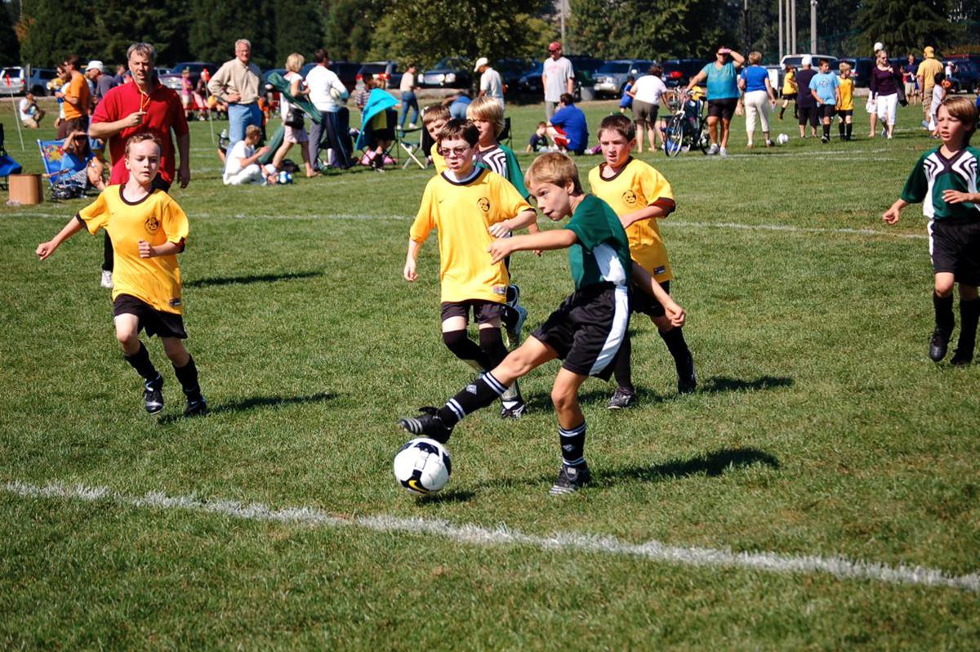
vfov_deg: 13.0
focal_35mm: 105
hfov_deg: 19.5
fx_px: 2856
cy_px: 326
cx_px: 490
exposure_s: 1/1250
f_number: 4.5
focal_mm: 70
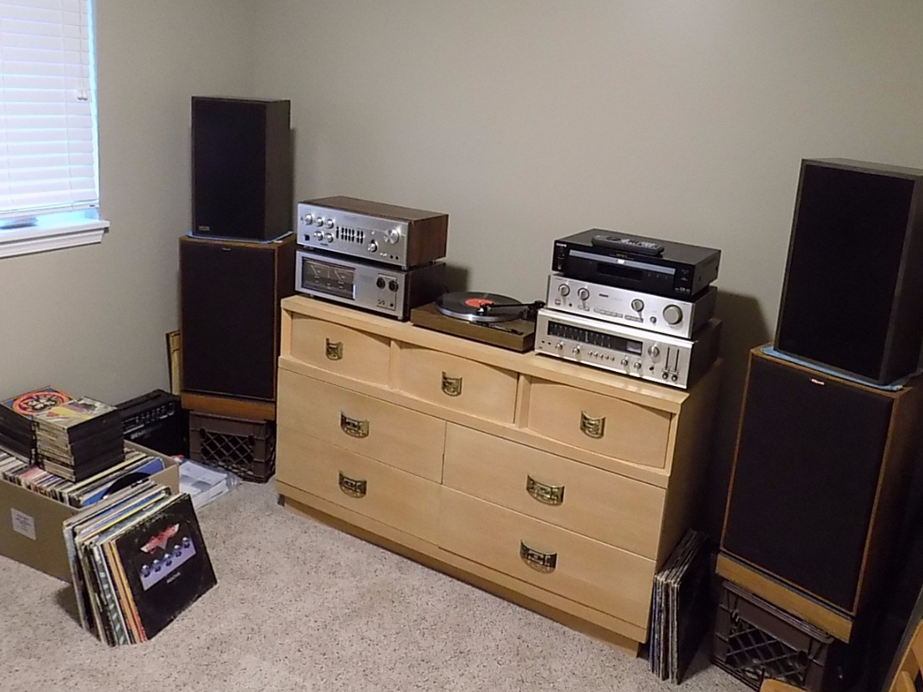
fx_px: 800
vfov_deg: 46.3
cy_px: 251
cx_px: 490
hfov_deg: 59.9
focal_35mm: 30
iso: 400
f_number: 3.1
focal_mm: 4
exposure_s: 1/13
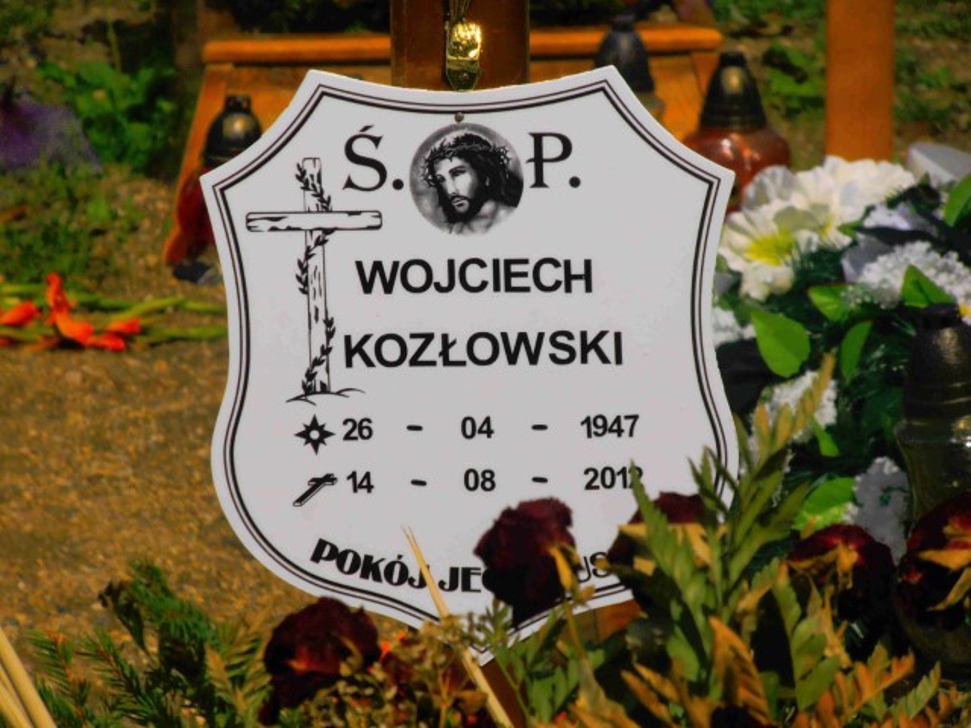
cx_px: 486
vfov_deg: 6.2
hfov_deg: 8.2
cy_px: 364
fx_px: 6732
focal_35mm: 240
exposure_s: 1/1250
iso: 80
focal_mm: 42.54
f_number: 5.7
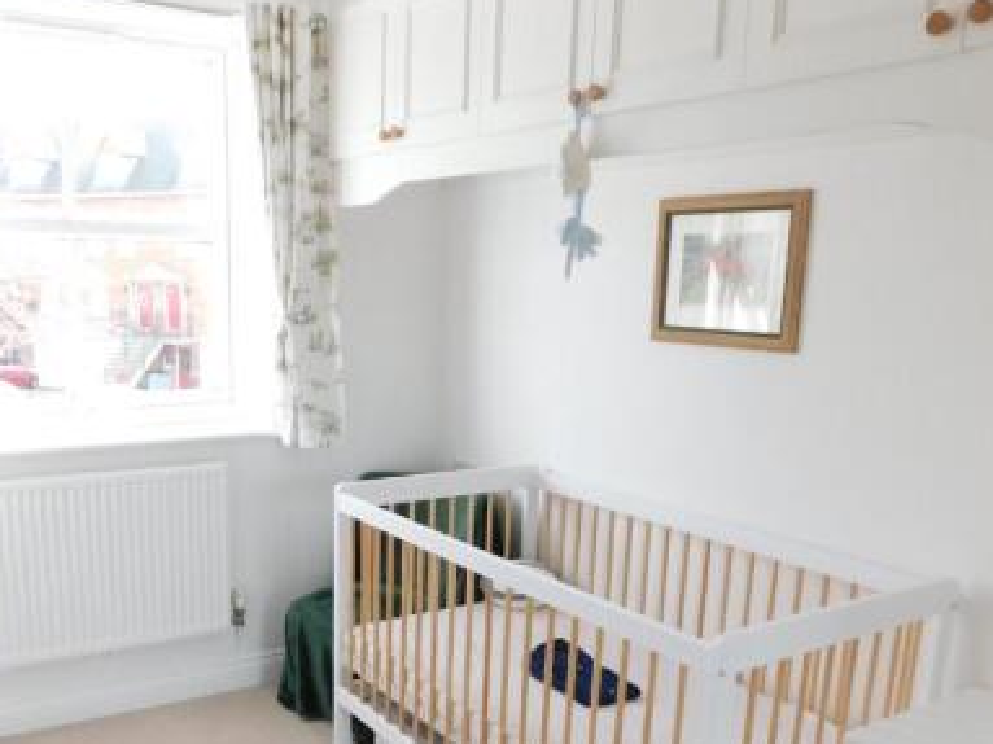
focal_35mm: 35
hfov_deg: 52.3
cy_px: 538
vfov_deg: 39.8
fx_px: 1004
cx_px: 403
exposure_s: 1/50
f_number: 3
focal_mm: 4
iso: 125
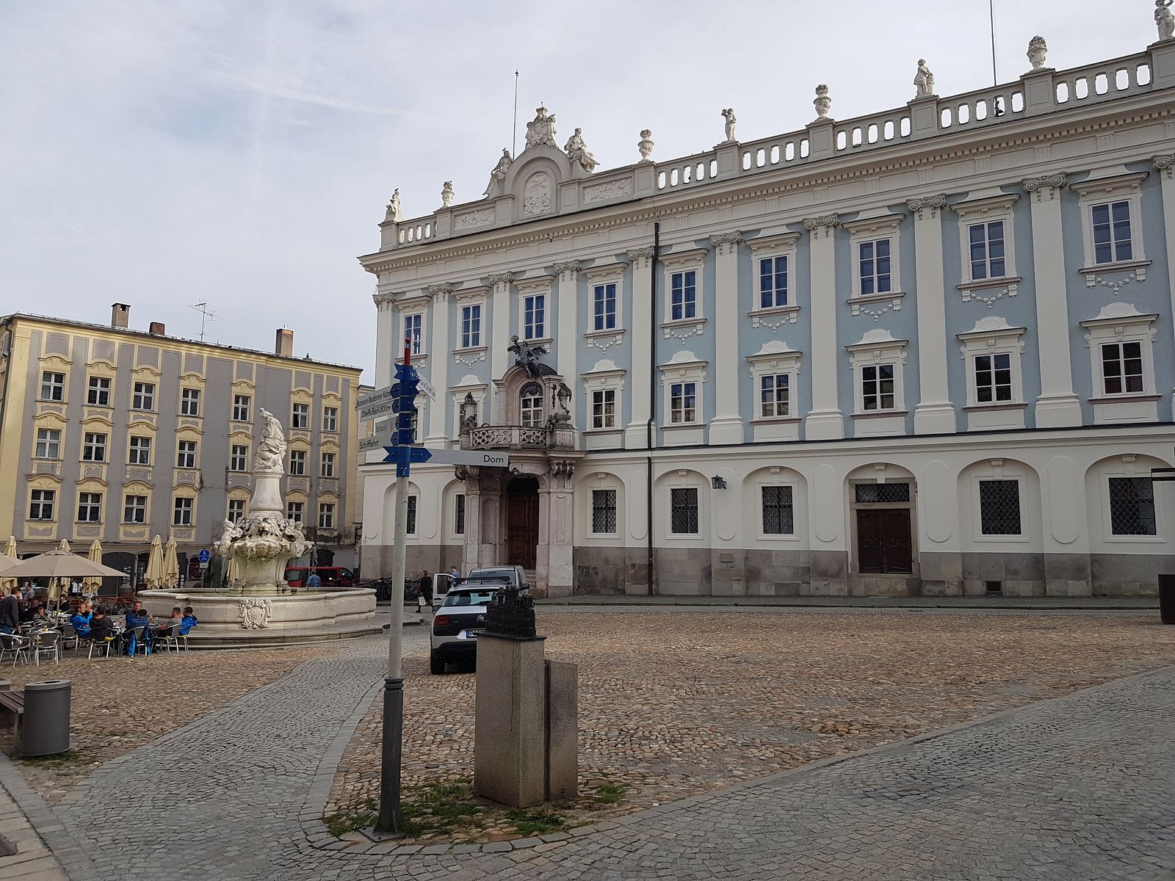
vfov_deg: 53.1
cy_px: 440
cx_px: 588
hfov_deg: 67.3
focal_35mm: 26
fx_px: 883
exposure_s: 1/1364
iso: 50
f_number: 1.7
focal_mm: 4.2
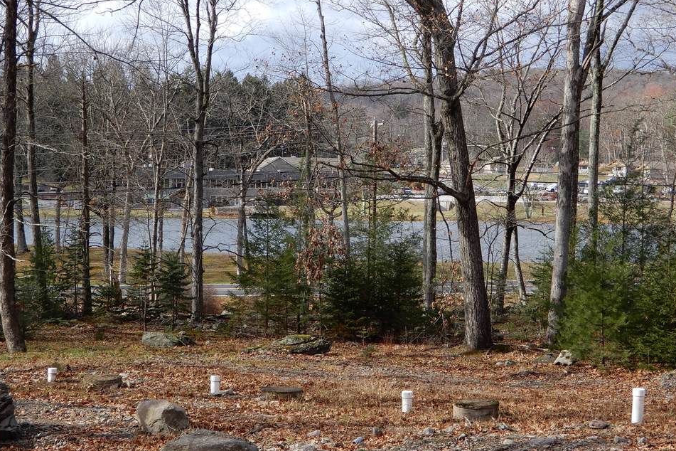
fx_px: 1183
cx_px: 321
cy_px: 186
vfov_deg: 21.5
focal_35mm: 63
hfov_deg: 31.9
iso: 80
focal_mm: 8
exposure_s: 1/400
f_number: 4
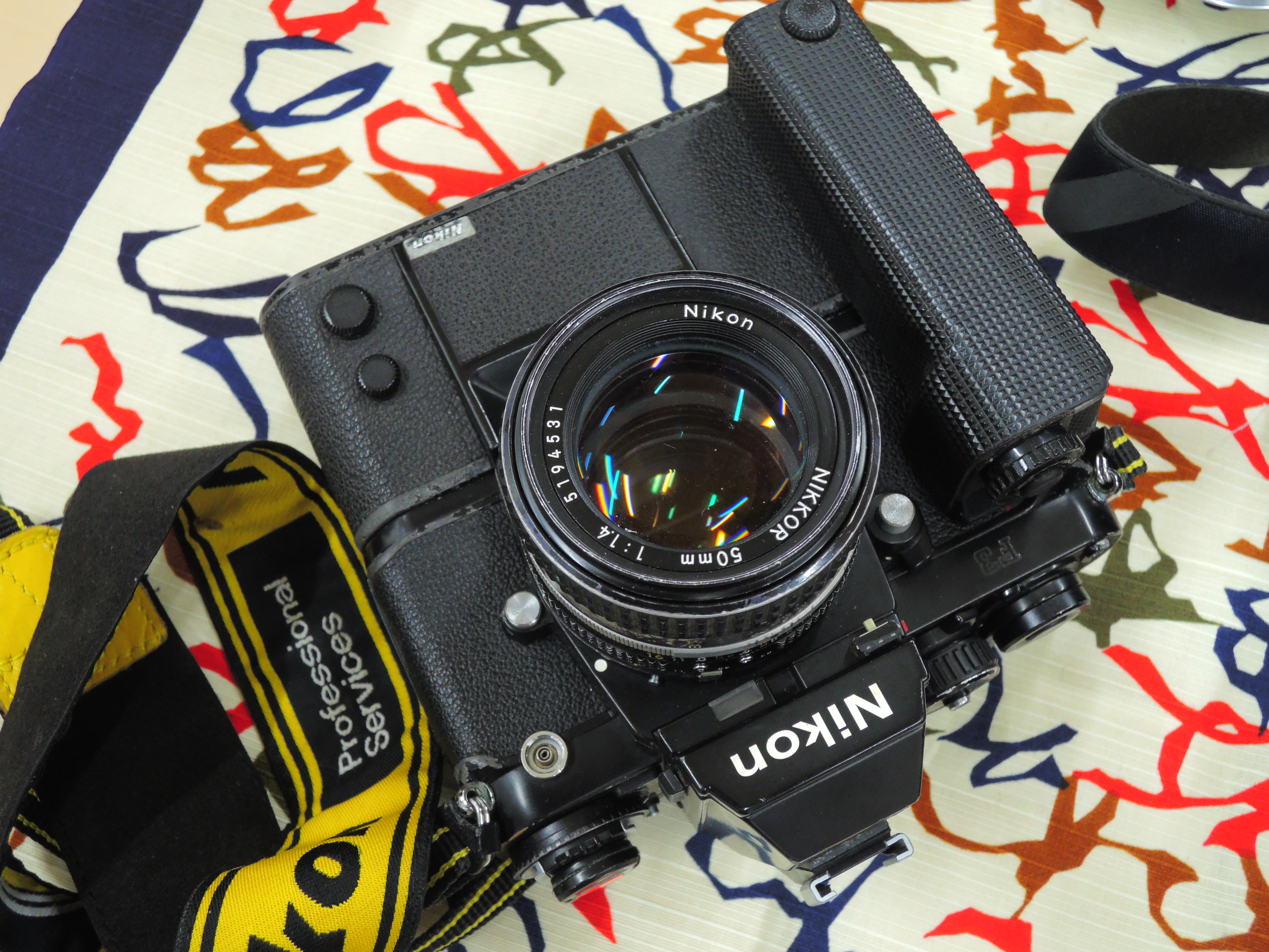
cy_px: 476
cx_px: 634
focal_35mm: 35
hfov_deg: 52.6
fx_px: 1283
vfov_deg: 40.7
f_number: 3.5
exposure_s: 1/50
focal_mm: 7.5
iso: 400
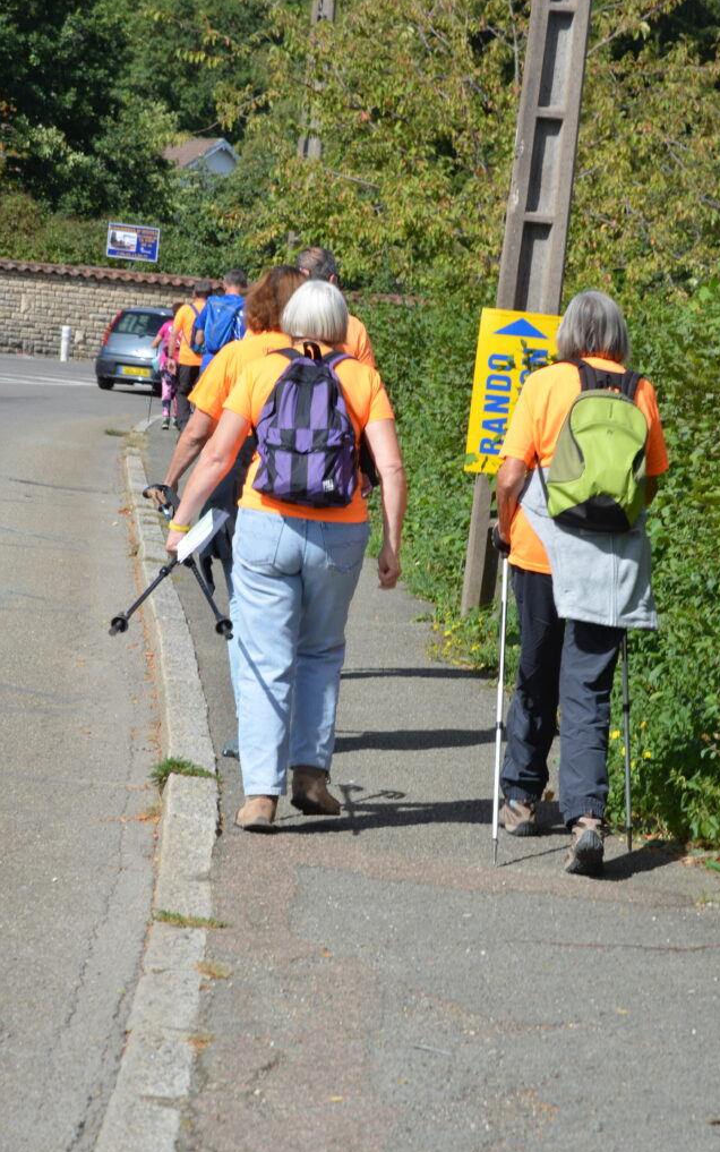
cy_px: 577
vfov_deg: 16.0
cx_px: 365
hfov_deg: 10.0
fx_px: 4096
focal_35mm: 131
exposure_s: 1/125
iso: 100
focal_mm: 85
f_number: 13
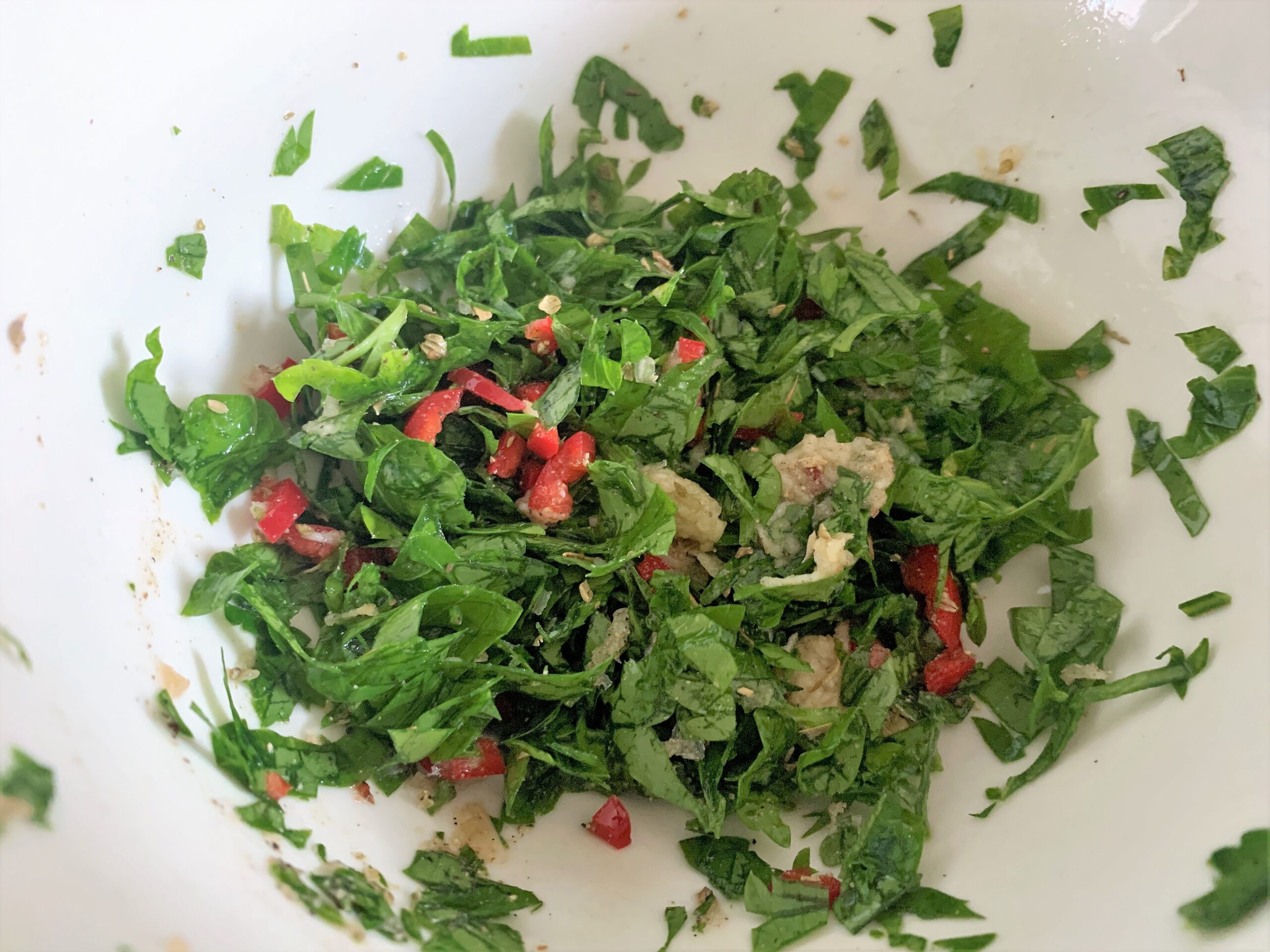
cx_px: 635
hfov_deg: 67.3
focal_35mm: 26
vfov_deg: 53.1
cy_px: 476
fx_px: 954
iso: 400
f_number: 1.8
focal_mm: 4.25
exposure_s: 1/40
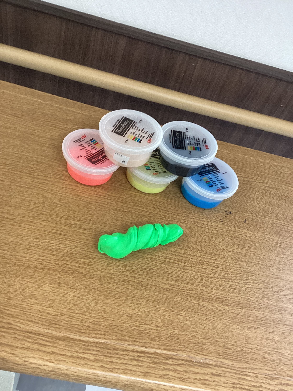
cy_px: 196
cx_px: 146
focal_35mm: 31
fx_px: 350
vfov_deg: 58.4
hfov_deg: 45.4
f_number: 2.4
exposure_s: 1/50
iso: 125
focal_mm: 3.3
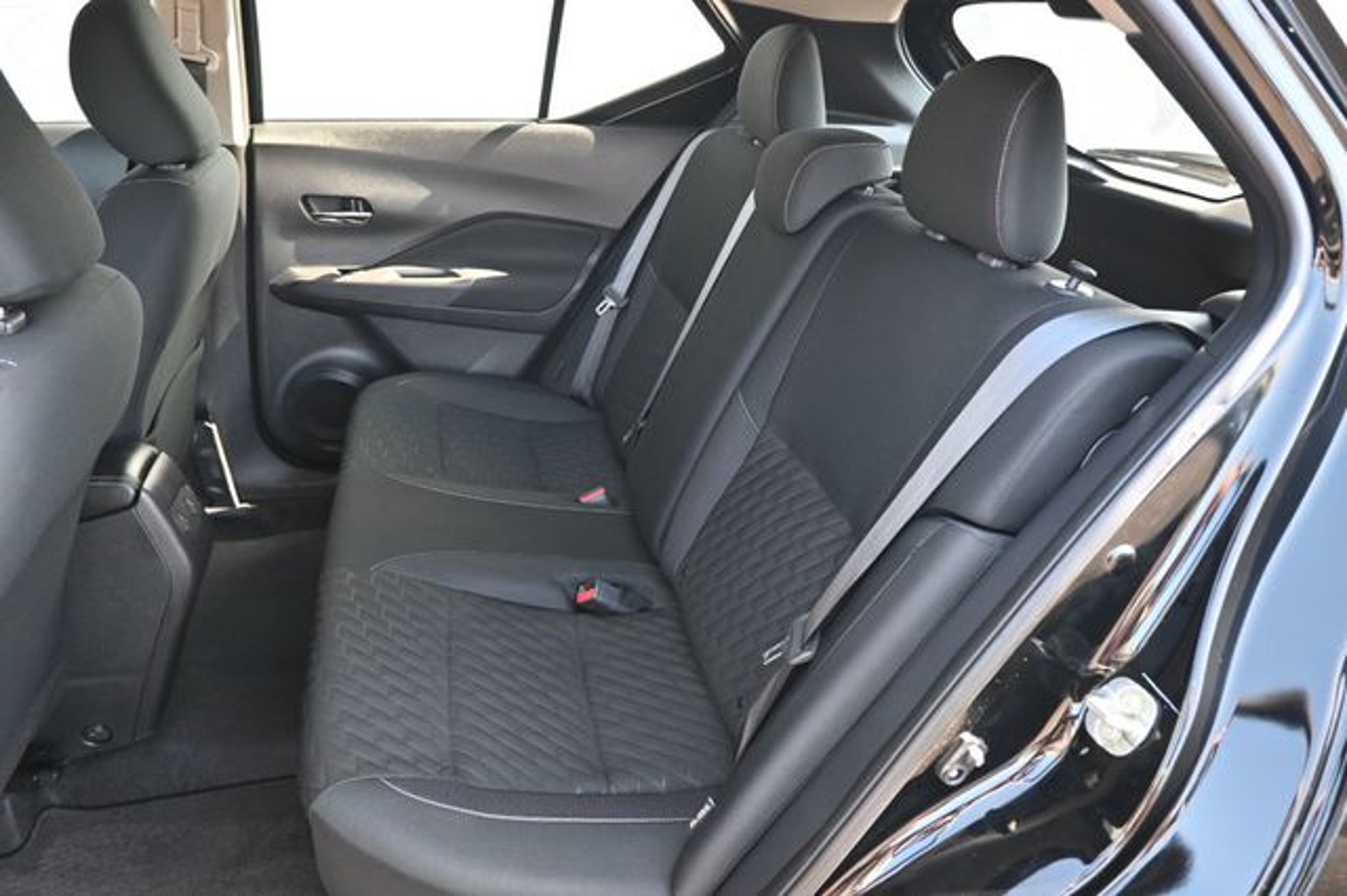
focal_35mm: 24
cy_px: 448
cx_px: 674
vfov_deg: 53.1
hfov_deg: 73.8
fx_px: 897
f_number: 3.5
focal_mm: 16
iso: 720
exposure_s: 1/125
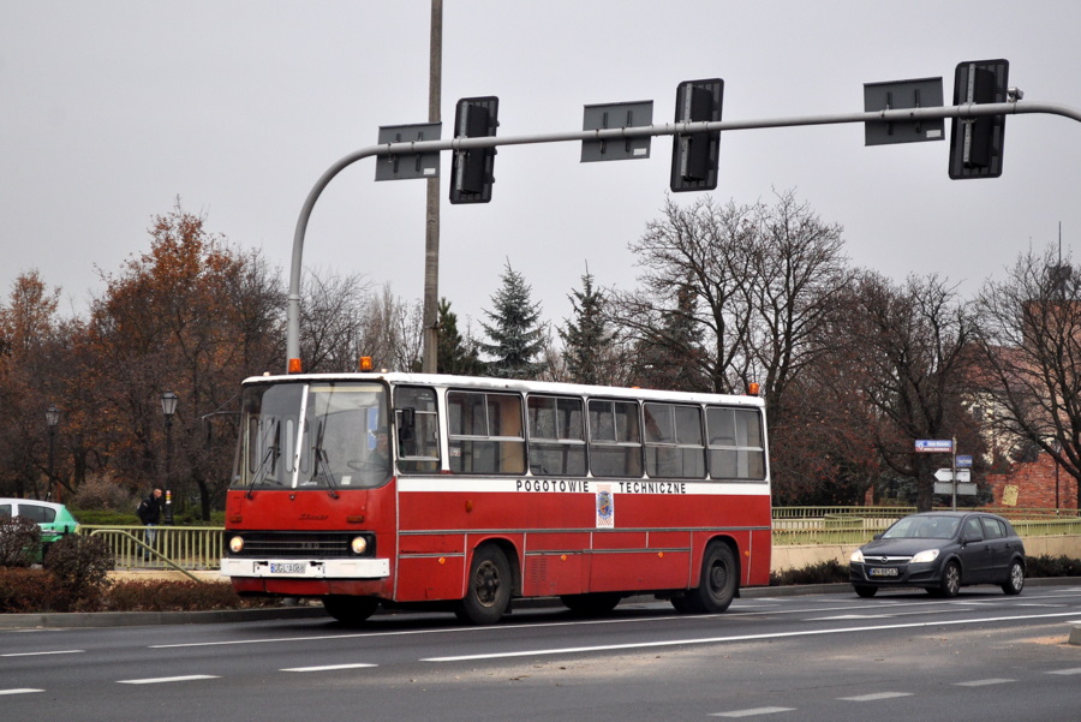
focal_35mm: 82
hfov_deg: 24.6
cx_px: 540
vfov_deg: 16.6
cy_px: 361
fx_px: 2478
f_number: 5.6
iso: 720
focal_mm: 55
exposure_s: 1/1000
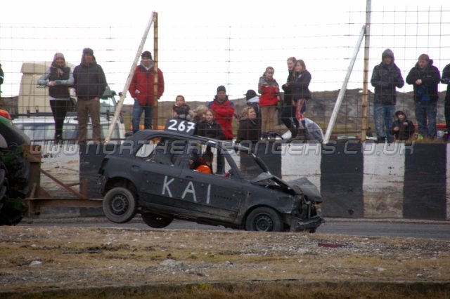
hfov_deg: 6.9
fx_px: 3748
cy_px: 150
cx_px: 225
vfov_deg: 4.6
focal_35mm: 300
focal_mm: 200
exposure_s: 1/320
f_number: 6.3
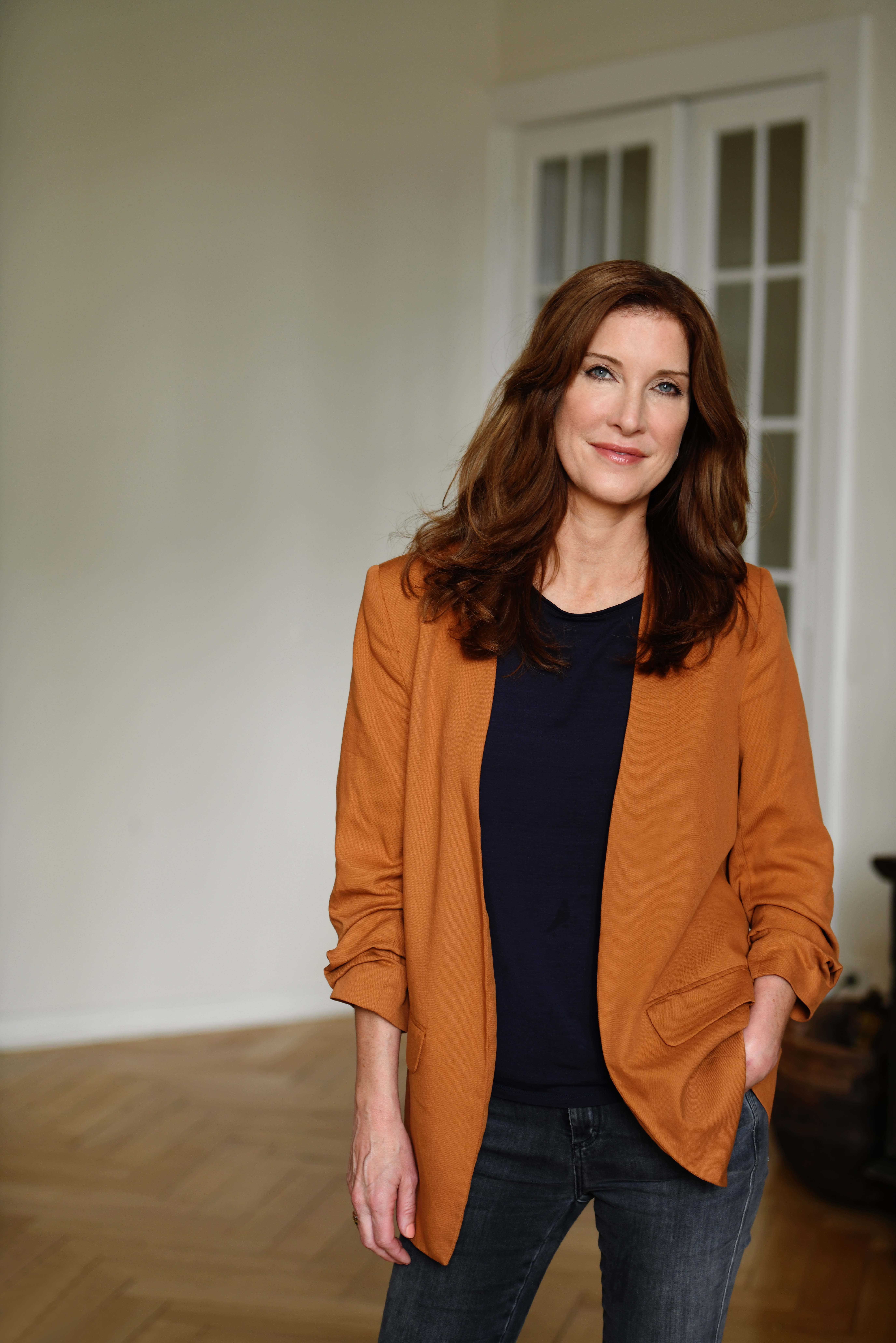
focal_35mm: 70
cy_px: 672
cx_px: 448
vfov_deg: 28.8
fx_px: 2613
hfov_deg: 19.5
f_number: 2.8
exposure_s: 1/100
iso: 400
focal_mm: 70
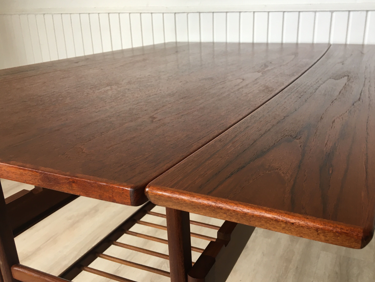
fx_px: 357
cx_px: 213
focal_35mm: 33
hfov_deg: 55.2
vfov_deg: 42.9
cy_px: 136
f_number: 2.2
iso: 32
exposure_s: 1/33
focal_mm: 4.15
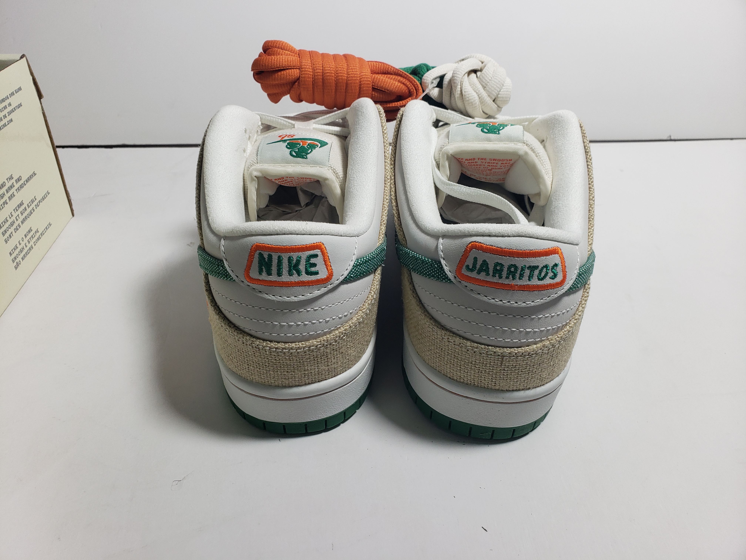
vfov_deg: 53.1
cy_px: 280
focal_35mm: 26
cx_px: 373
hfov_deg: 67.3
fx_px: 560
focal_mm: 4.3
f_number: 1.5
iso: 50
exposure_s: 1/251
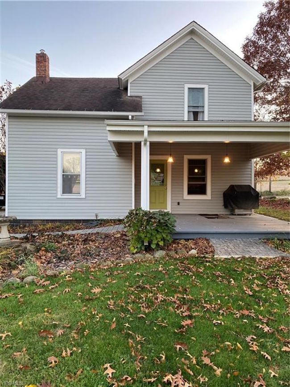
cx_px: 145
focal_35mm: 26
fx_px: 290
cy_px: 194
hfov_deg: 53.1
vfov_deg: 67.3
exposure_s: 1/120
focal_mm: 4.25
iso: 100
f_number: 1.8
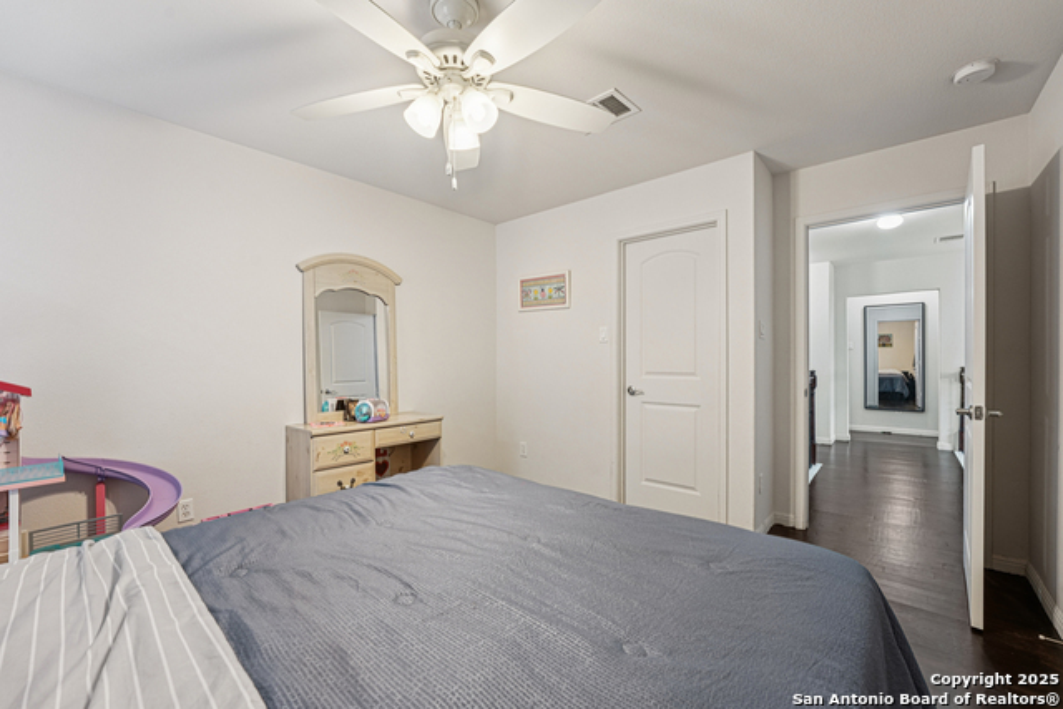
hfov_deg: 104.2
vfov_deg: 81.2
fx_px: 413
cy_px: 354
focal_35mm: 14
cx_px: 532
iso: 320
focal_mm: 14
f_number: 8
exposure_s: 1/5
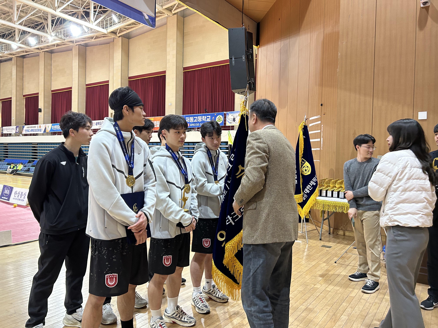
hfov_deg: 67.3
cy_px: 164
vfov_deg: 53.1
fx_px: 329
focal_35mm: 26
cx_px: 219
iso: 160
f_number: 1.5
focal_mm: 5.7
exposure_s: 1/60
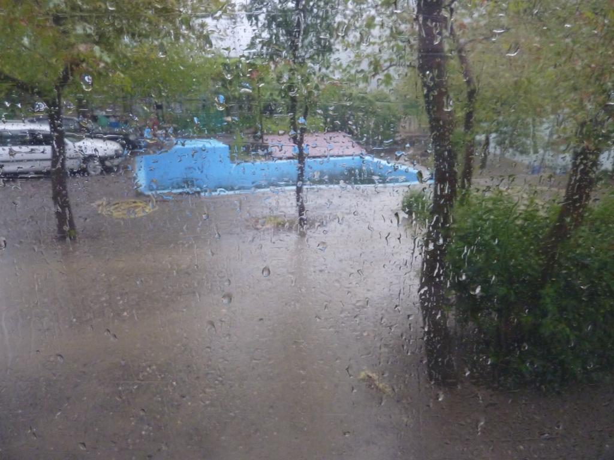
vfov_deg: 54.9
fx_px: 443
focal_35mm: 25
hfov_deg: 69.4
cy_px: 230
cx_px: 307
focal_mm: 4.1
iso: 400
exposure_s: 1/30
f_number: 3.3
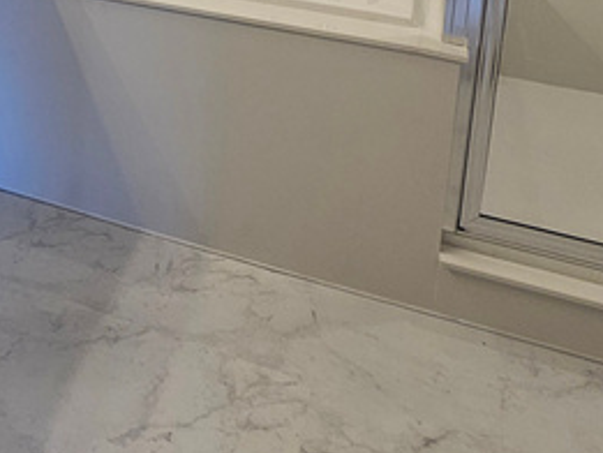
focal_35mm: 51
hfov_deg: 31.9
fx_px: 889
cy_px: -180
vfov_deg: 24.0
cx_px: -99
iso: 64
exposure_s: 1/60
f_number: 2.2
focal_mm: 2.2
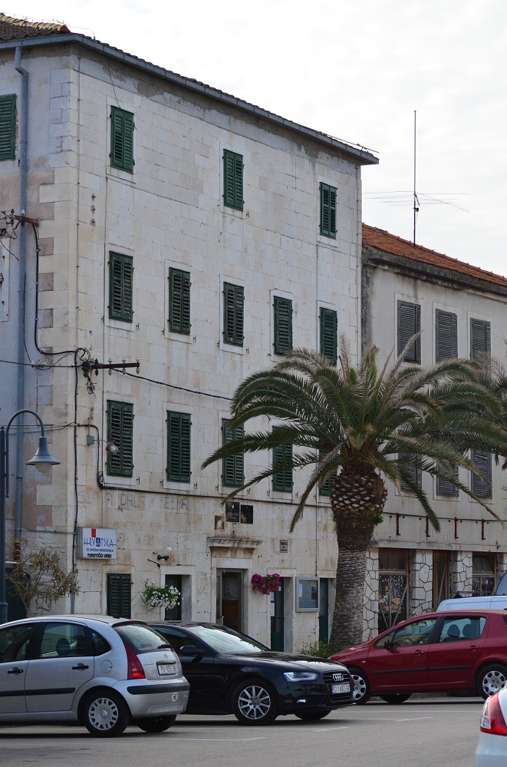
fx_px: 2230
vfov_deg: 19.5
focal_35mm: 105
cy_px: 384
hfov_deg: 13.0
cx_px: 254
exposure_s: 1/3200
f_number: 4.5
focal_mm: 70
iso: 800
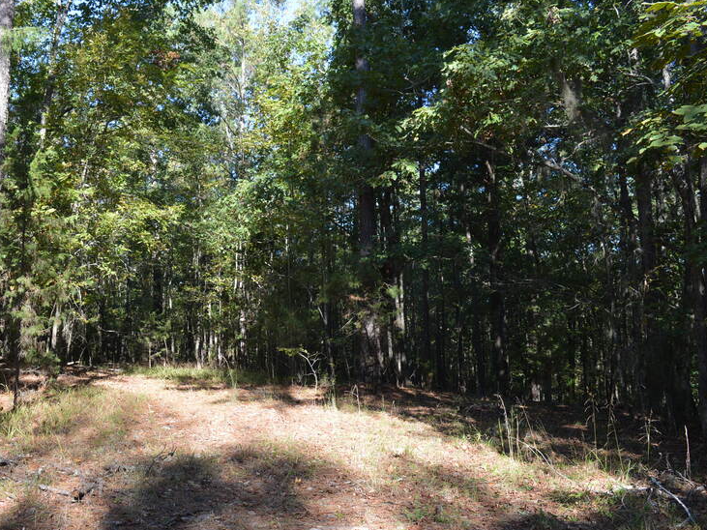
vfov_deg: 44.1
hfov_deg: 56.3
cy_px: 270
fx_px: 653
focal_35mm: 32
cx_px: 276
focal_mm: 18
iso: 140
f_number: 5.6
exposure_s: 1/125
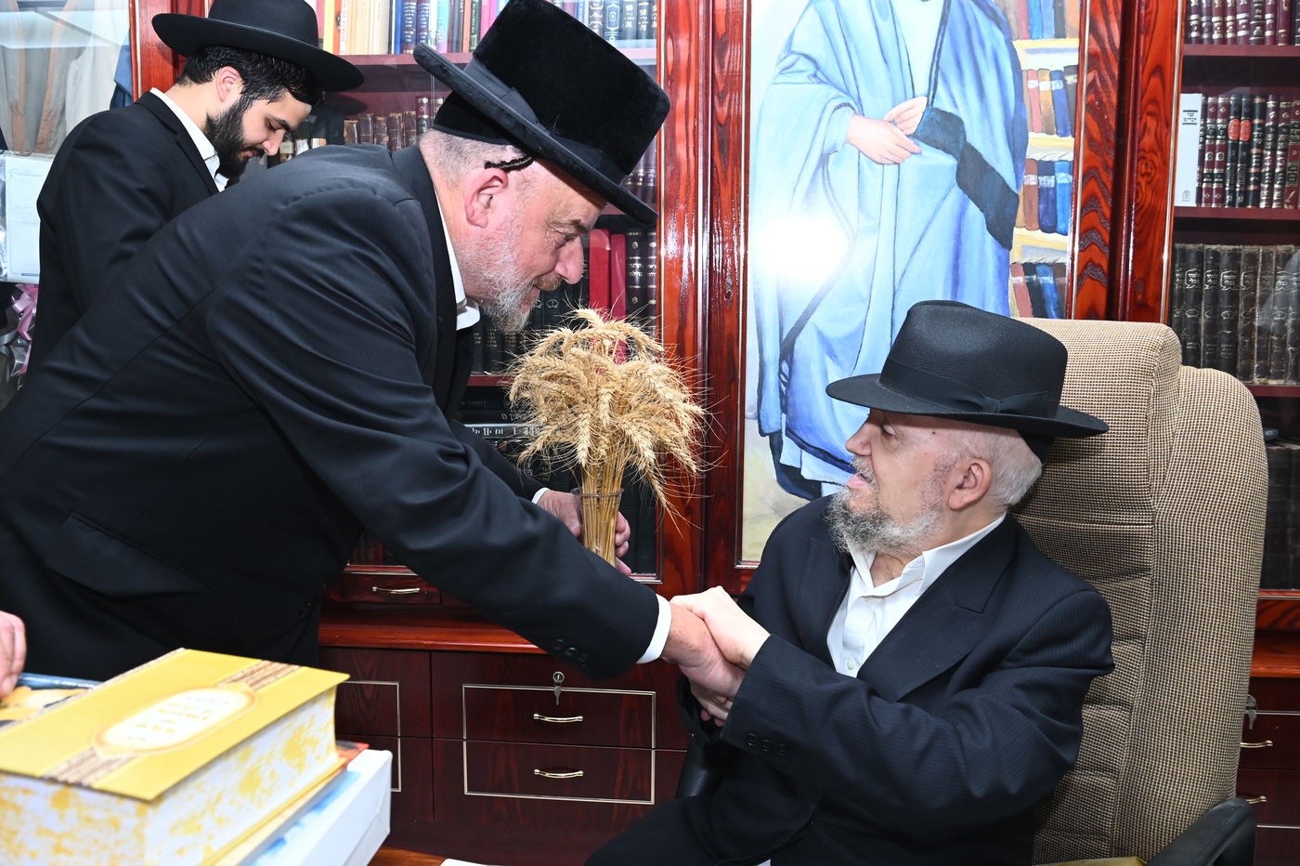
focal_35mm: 30
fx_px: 1083
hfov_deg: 62.0
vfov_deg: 43.6
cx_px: 650
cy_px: 433
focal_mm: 30
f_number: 8
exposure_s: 1/160
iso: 1600
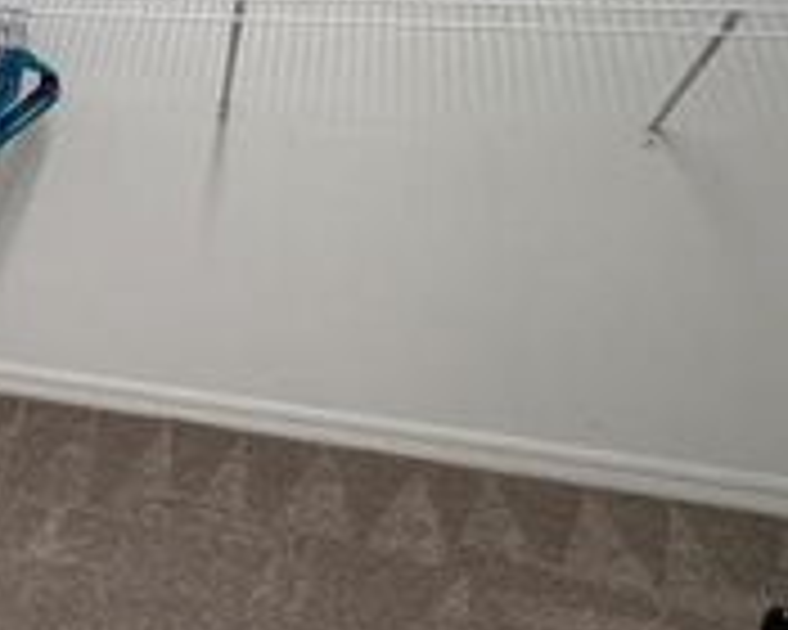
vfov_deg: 27.6
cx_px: -394
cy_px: 292
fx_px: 1283
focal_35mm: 55
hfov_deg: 25.6
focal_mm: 2.22
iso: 160
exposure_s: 1/120
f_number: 2.2
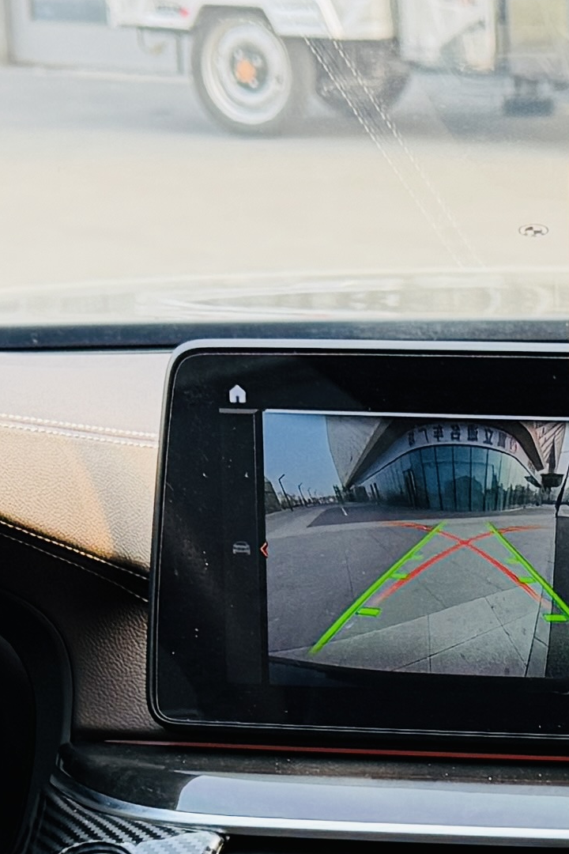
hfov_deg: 10.2
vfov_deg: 14.6
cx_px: 711
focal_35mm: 132
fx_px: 3129
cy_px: 1233
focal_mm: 6.76
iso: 80
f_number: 1.78
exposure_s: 1/121
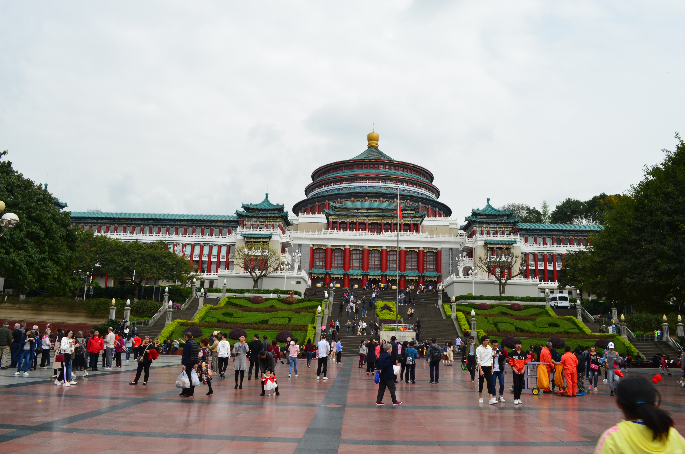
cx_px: 342
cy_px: 227
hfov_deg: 67.5
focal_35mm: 27
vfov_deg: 47.7
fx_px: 513
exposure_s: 1/125
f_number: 11
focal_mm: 18
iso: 110
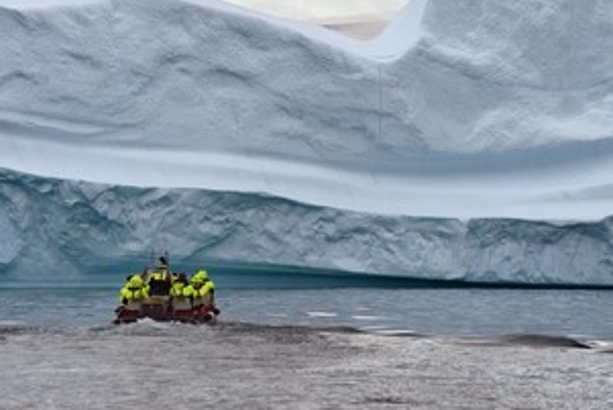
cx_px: 401
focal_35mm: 258
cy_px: 159
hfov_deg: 8.0
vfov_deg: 5.3
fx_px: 4395
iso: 400
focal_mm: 185
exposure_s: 1/400
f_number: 7.1
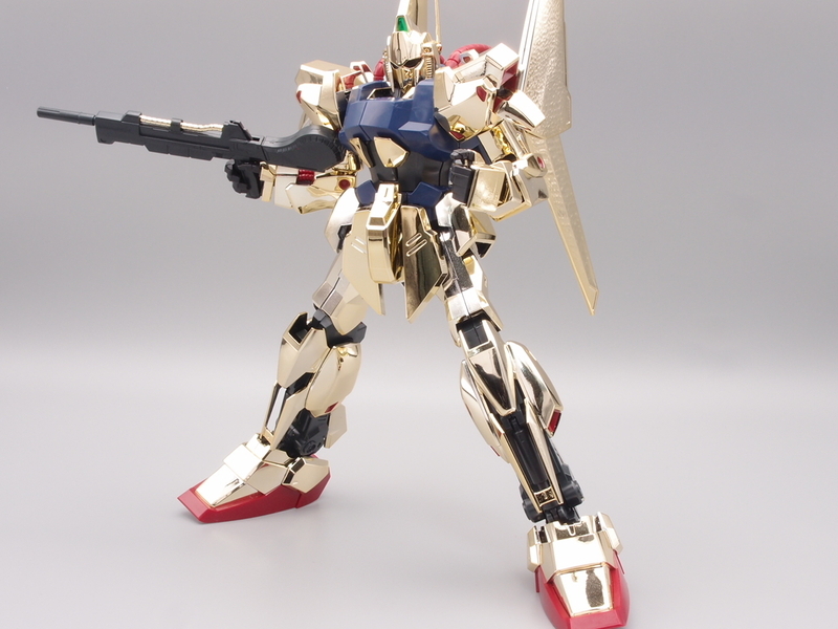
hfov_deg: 45.8
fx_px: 993
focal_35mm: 41
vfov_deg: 35.1
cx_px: 419
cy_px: 314
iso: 100
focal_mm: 8.99
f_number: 8
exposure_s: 1/6
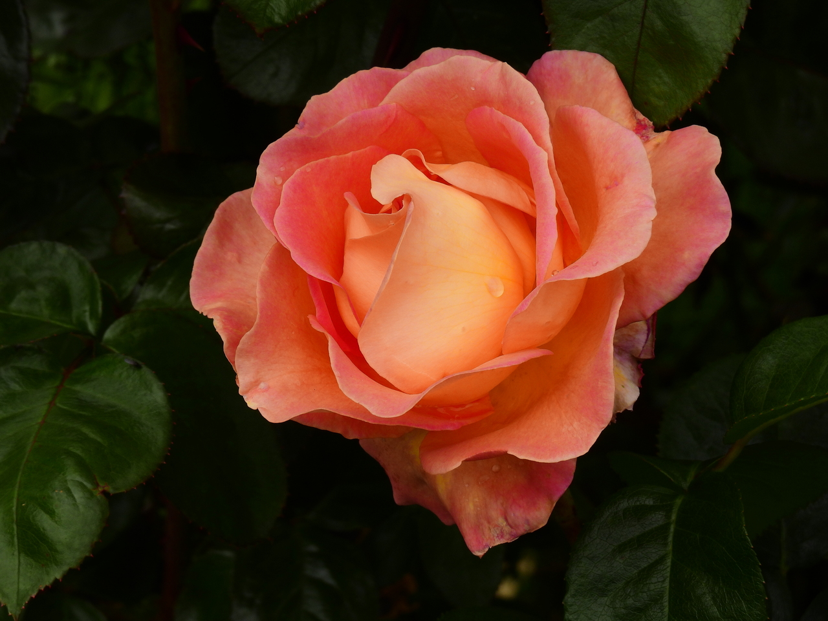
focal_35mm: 350
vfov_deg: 4.2
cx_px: 414
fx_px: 8372
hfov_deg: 5.7
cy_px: 310
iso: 100
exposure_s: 1/800
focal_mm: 62.5
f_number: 5
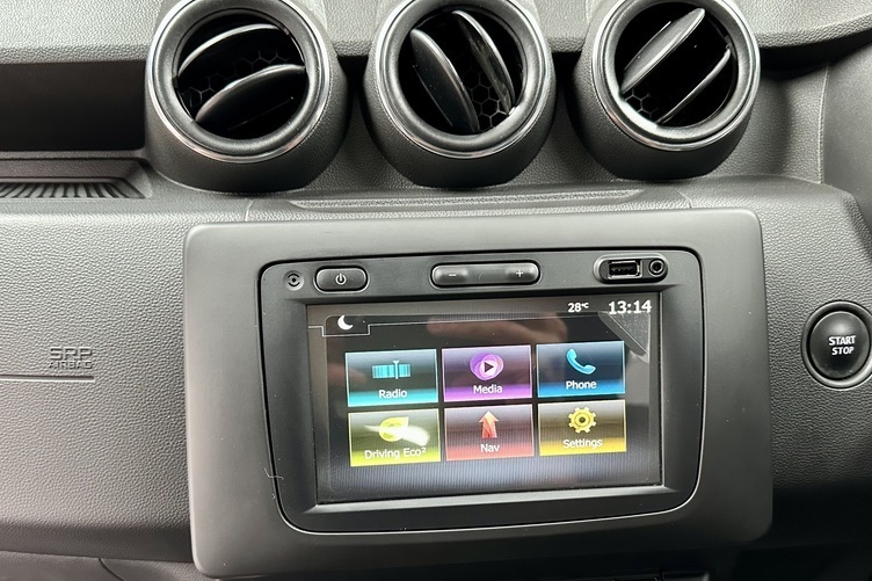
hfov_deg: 55.8
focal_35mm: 34
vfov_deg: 38.5
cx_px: 465
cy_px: 375
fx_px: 823
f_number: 1.78
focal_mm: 6.86
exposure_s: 1/60
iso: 500
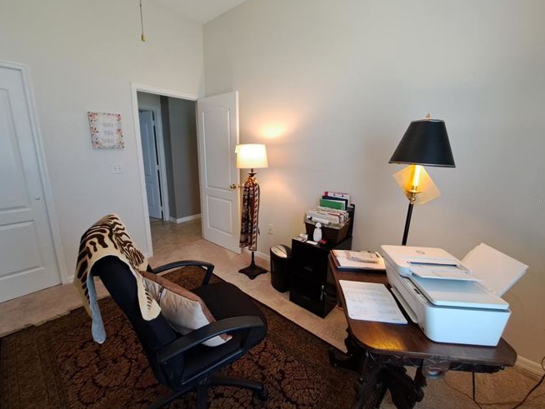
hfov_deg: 102.0
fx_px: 220
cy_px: 201
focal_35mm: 14
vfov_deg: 85.7
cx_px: 275
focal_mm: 1.74
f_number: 2.2
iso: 125
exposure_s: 1/40
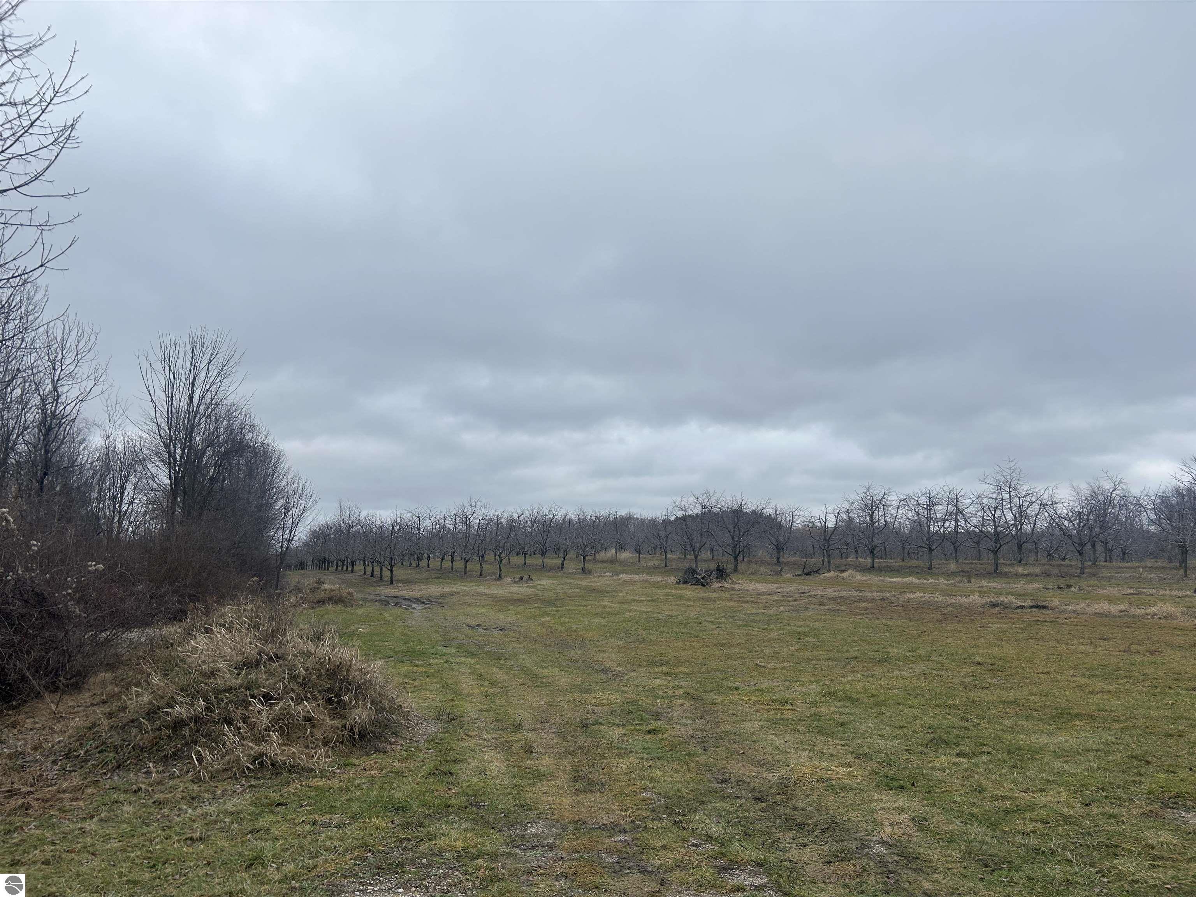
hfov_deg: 67.3
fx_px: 898
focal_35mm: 26
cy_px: 448
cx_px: 598
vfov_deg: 53.1
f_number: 1.5
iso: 50
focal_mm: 5.7
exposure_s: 1/1395
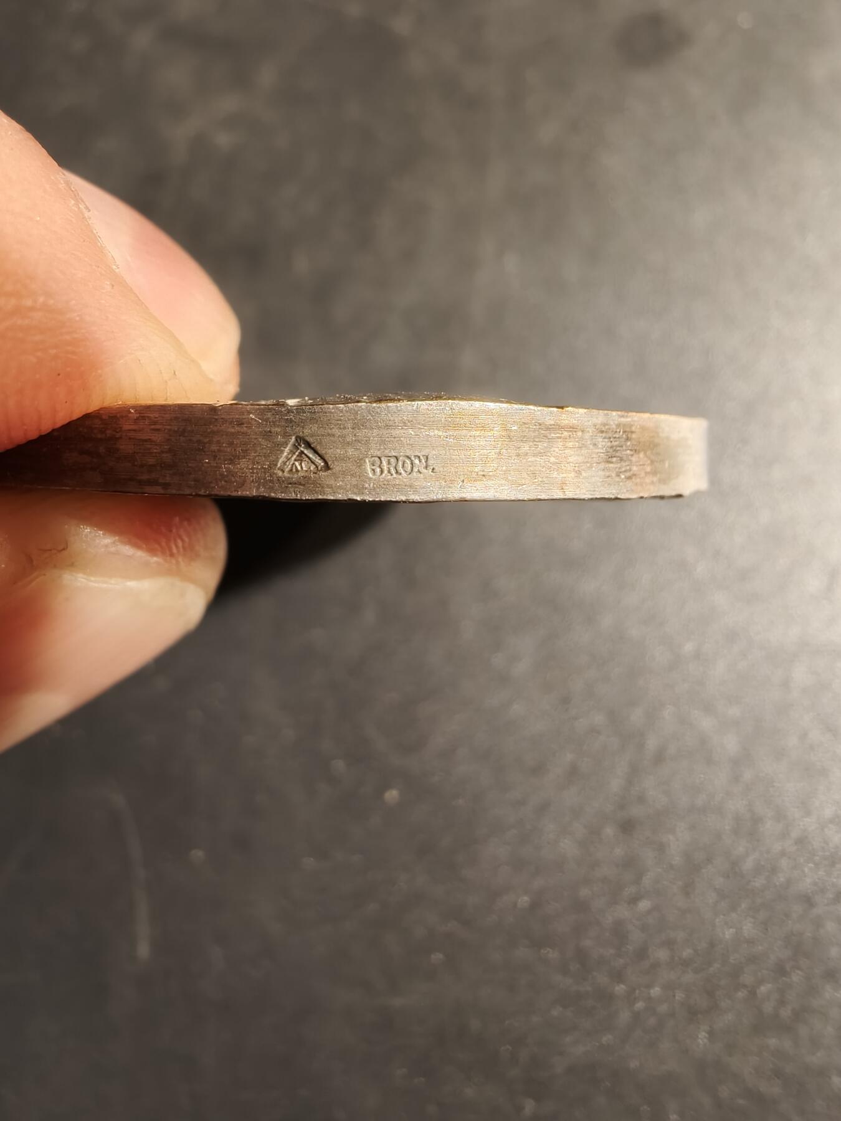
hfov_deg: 58.9
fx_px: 745
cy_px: 560
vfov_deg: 73.9
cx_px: 420
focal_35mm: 23
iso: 160
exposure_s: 1/57.7
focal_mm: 2.32
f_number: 2
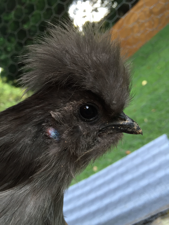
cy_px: 112
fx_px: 189
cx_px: 84
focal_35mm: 29
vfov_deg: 61.7
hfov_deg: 48.2
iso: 32
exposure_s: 1/30
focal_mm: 4.15
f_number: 2.2
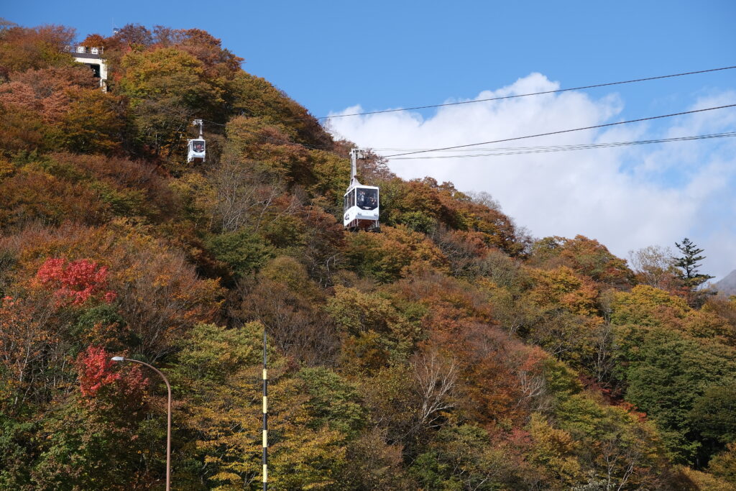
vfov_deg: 19.7
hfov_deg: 29.2
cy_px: 246
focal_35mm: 69
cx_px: 368
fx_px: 1411
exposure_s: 1/640
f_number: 5.6
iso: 160
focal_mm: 46.3
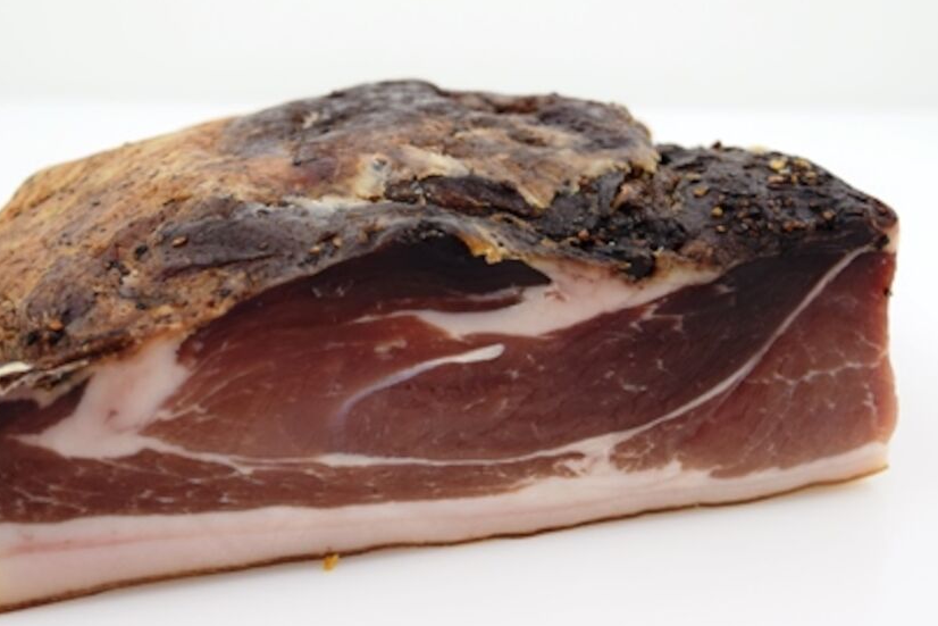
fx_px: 1798
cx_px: 378
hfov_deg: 29.2
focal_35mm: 69
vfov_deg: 19.7
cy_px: 282
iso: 400
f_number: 5
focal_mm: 38
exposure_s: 1/125
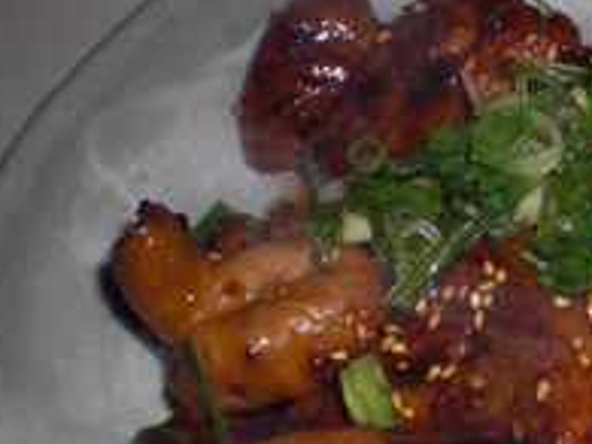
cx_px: 483
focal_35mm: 74
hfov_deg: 25.8
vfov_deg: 19.6
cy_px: 379
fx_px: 1265
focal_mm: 6.3
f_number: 5.6
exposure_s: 1/30
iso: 64
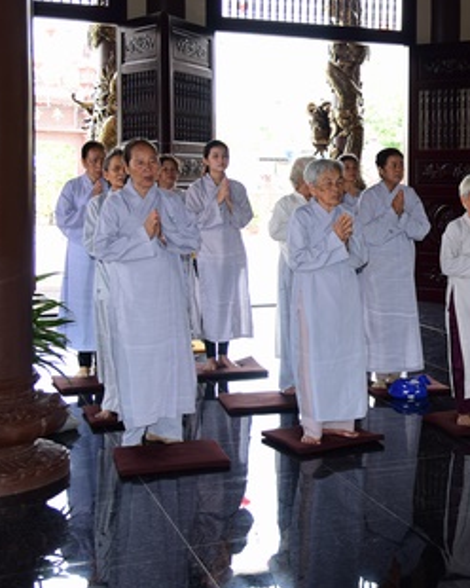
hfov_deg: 23.5
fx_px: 1061
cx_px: 512
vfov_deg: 30.9
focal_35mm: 61
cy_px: 233
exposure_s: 1/160
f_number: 4
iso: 400
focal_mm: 31
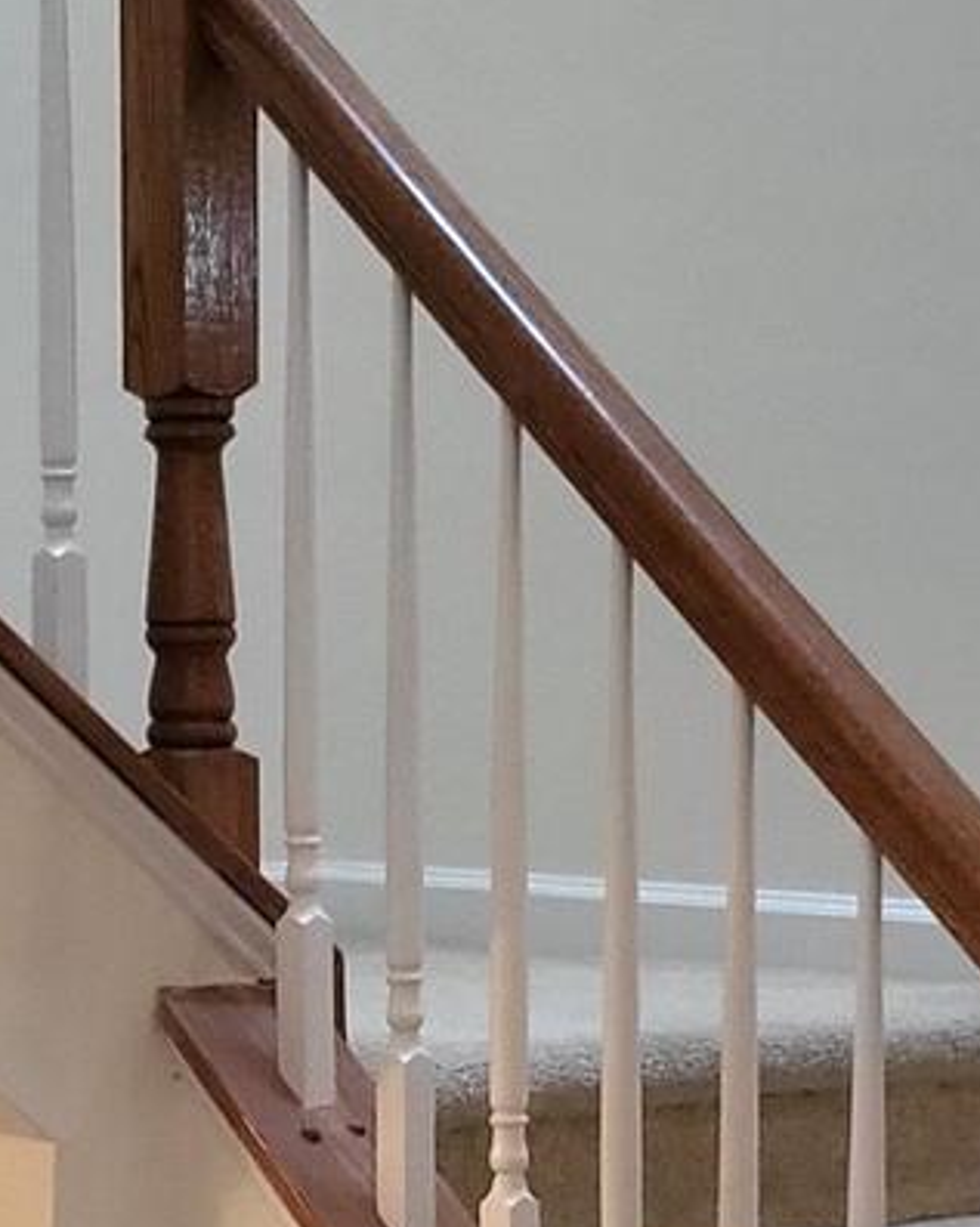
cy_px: 1261
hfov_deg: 12.6
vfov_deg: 15.6
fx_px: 4392
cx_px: -9
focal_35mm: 121
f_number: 1.8
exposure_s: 1/60.2
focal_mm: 5
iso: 250
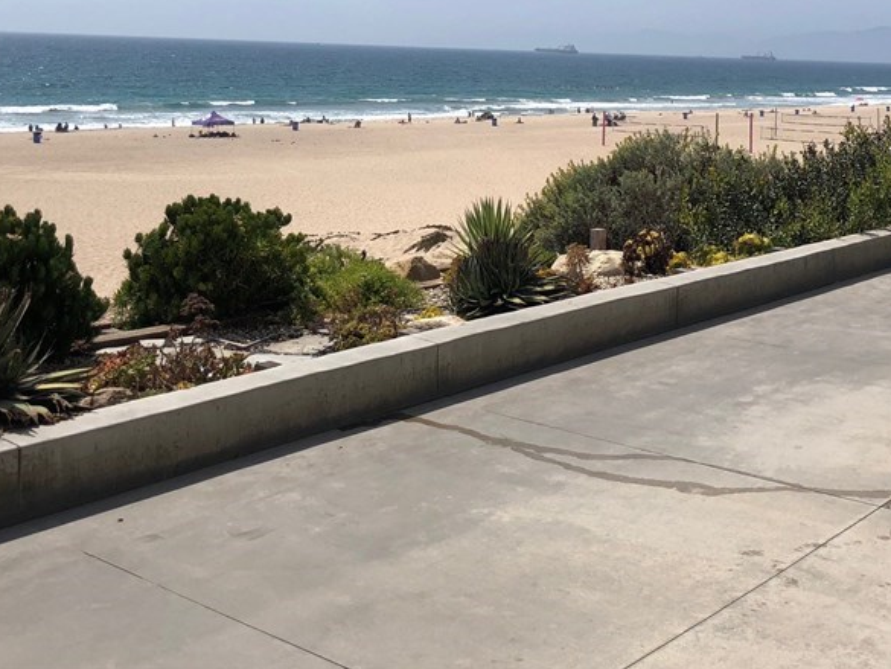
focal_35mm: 49
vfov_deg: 28.7
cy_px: 87
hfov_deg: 38.9
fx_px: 1261
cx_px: 446
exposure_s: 1/4000
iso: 25
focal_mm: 4
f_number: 1.8
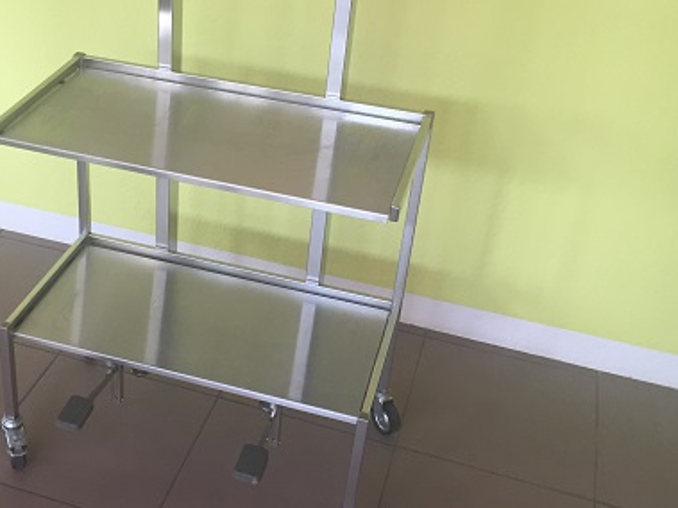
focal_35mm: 49
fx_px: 959
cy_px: 207
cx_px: 206
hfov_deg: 38.3
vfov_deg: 29.6
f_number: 2.2
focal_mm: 4.15
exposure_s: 1/30
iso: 64
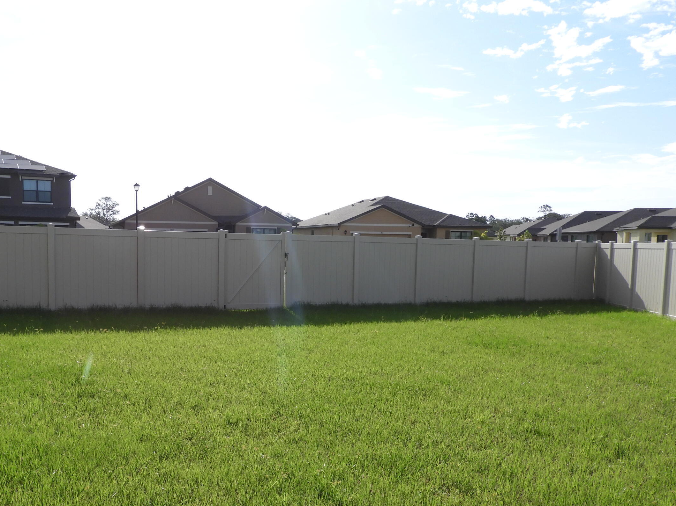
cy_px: 307
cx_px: 283
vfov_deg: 41.6
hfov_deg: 53.7
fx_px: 664
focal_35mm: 34
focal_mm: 4.3
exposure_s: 1/1600
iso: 100
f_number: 3.3
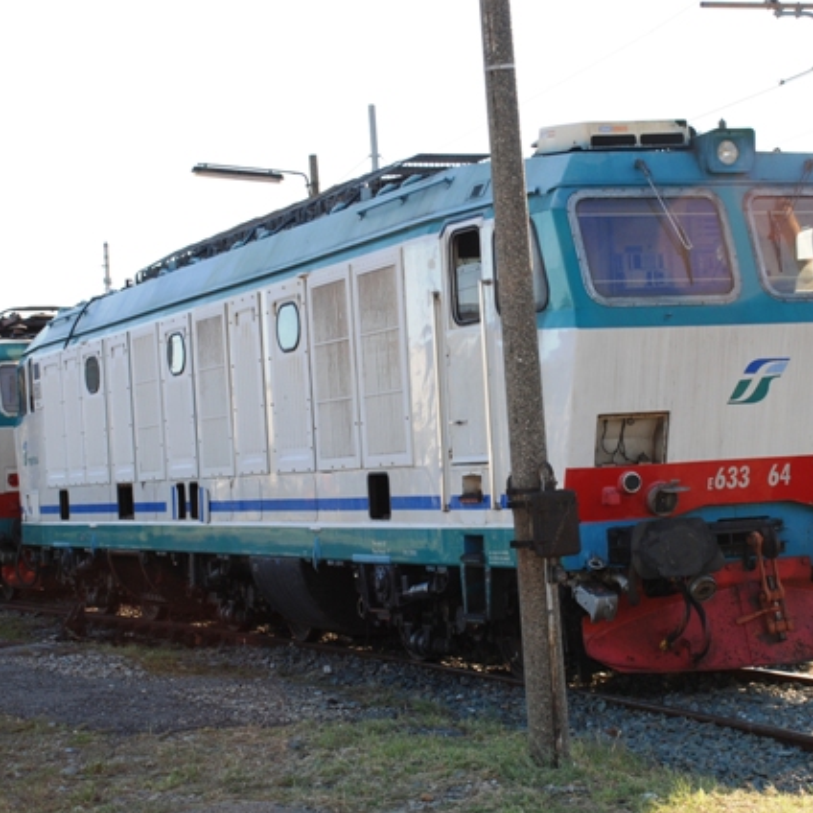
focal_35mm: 77
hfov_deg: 22.4
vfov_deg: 22.5
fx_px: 2046
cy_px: 406
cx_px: 491
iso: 200
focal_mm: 40
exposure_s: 1/200
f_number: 7.1
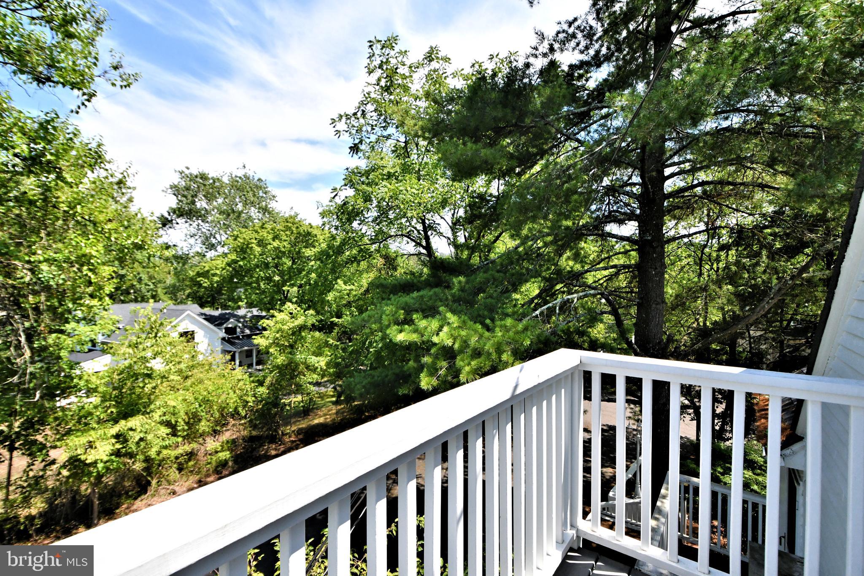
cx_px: 432
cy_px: 288
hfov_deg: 100.4
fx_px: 360
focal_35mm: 15
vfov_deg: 77.3
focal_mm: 10
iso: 1250
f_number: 5
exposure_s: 1/6400
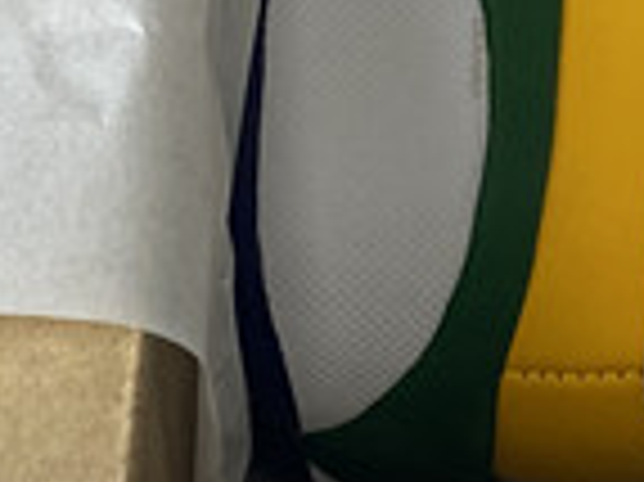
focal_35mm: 182
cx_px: 468
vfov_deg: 8.0
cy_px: -194
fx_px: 3383
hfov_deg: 10.9
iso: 100
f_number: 1.8
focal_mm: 4.25
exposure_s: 1/100
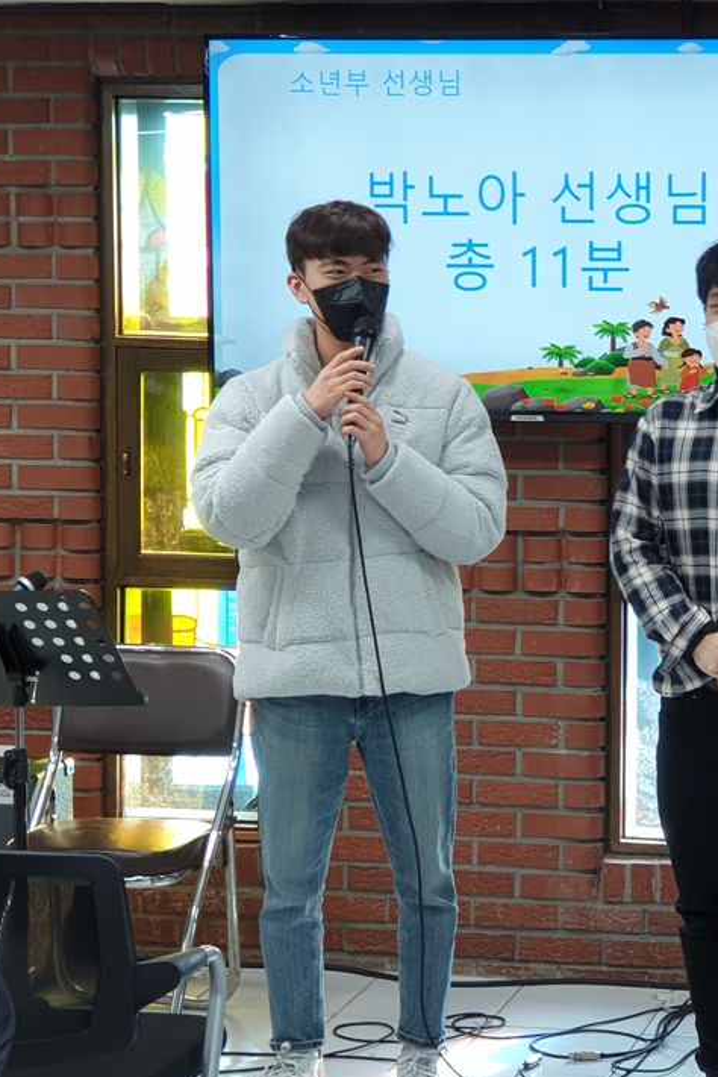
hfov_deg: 18.3
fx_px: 2184
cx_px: 682
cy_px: 542
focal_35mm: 73
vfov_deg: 27.7
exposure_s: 1/30
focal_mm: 6
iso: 100
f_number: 2.4
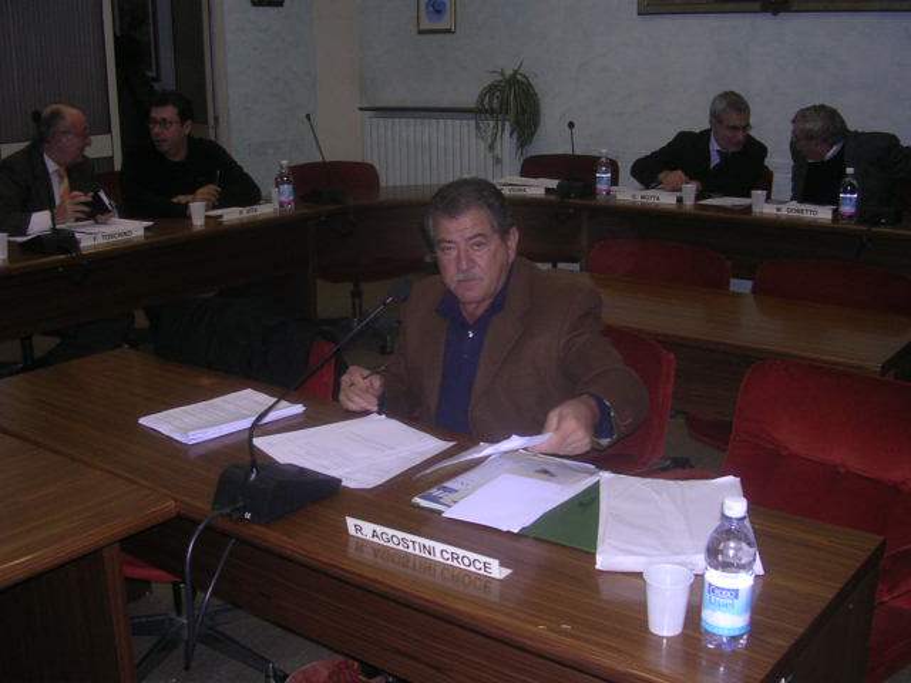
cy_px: 342
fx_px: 1000
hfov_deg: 49.0
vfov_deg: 37.7
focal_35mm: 38
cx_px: 456
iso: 221
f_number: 2.8
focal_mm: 5.8
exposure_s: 1/60.1
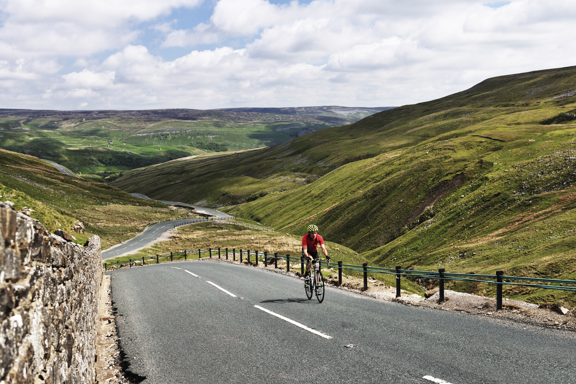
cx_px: 288
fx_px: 800
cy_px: 192
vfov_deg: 27.0
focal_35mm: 50
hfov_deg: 39.6
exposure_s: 1/250
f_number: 8
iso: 200
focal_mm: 50
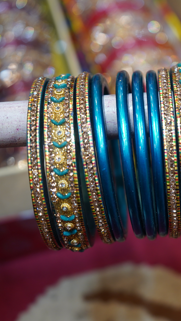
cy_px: 161
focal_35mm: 63
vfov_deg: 33.3
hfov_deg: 18.0
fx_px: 537
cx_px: 226
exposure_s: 1/160
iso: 500
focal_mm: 40
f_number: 4.5
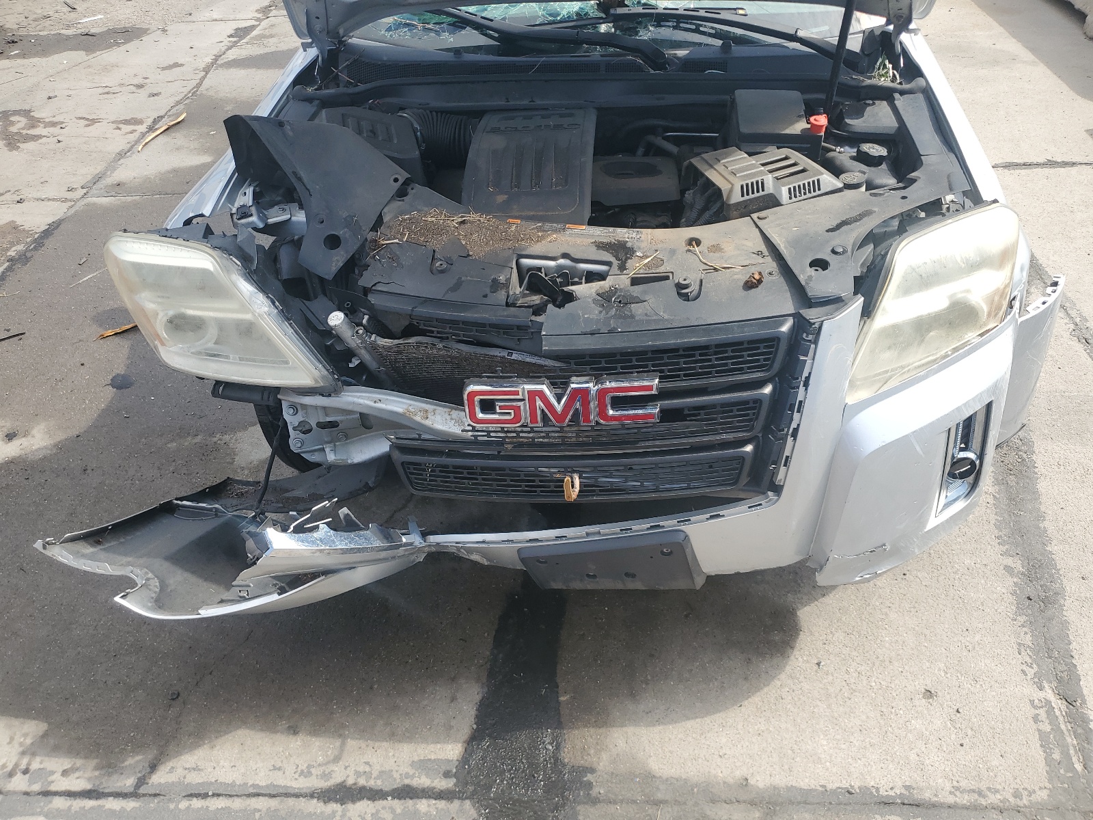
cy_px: 410
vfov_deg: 53.1
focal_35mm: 26
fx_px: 821
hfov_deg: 67.3
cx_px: 546
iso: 50
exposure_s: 1/1250
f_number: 1.5
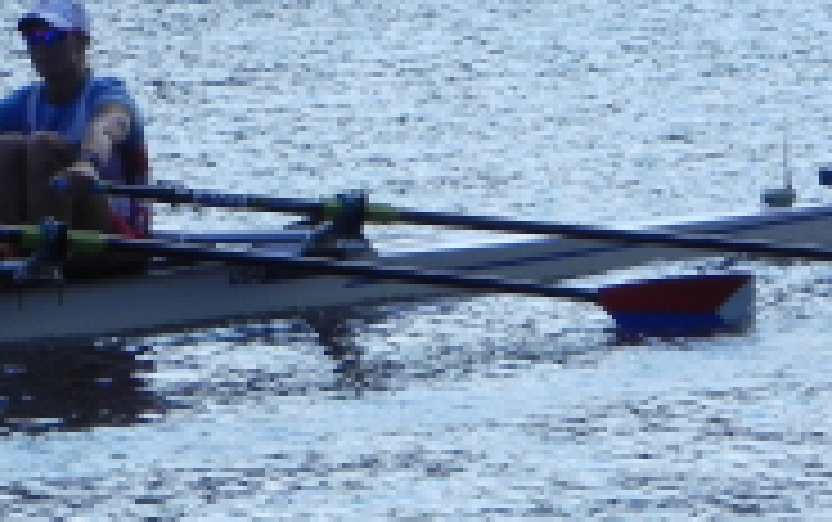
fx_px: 9782
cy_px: 234
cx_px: 27
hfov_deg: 4.9
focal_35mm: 431
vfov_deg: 3.1
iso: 160
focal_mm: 28.8
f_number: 8
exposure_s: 1/496
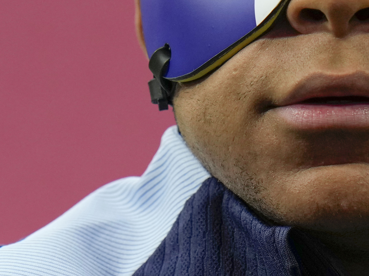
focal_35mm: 1008
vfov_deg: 1.5
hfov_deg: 2.0
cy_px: -41
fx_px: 10744
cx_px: 356
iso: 1000
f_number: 3.5
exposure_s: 1/1000
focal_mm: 400
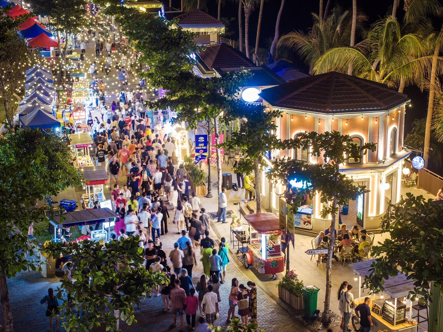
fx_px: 895
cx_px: 222
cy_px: 166
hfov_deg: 27.8
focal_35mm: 70
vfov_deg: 21.0
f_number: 2.8
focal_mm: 19.35
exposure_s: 1/5
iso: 100
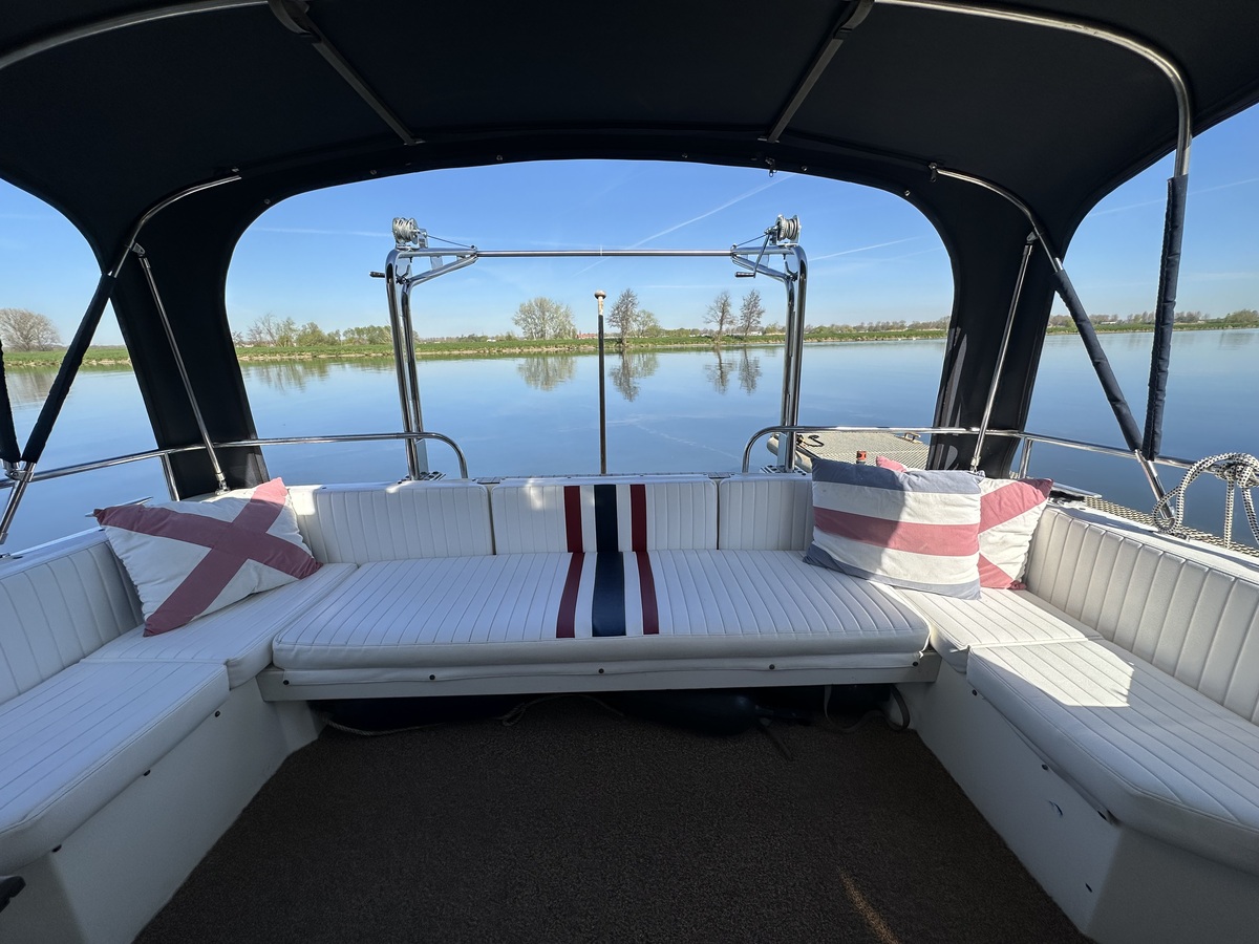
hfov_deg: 102.1
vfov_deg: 85.7
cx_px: 630
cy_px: 472
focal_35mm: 14
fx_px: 509
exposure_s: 1/1511
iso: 50
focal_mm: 2.22
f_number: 2.2
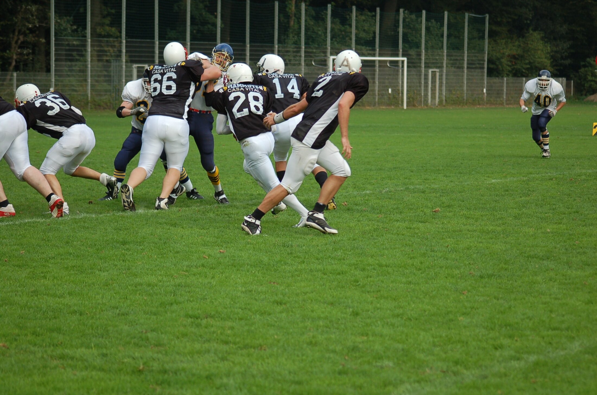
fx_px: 2359
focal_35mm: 142
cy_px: 198
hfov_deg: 14.4
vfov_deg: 9.6
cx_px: 298
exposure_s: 1/1000
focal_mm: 95
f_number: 4.2
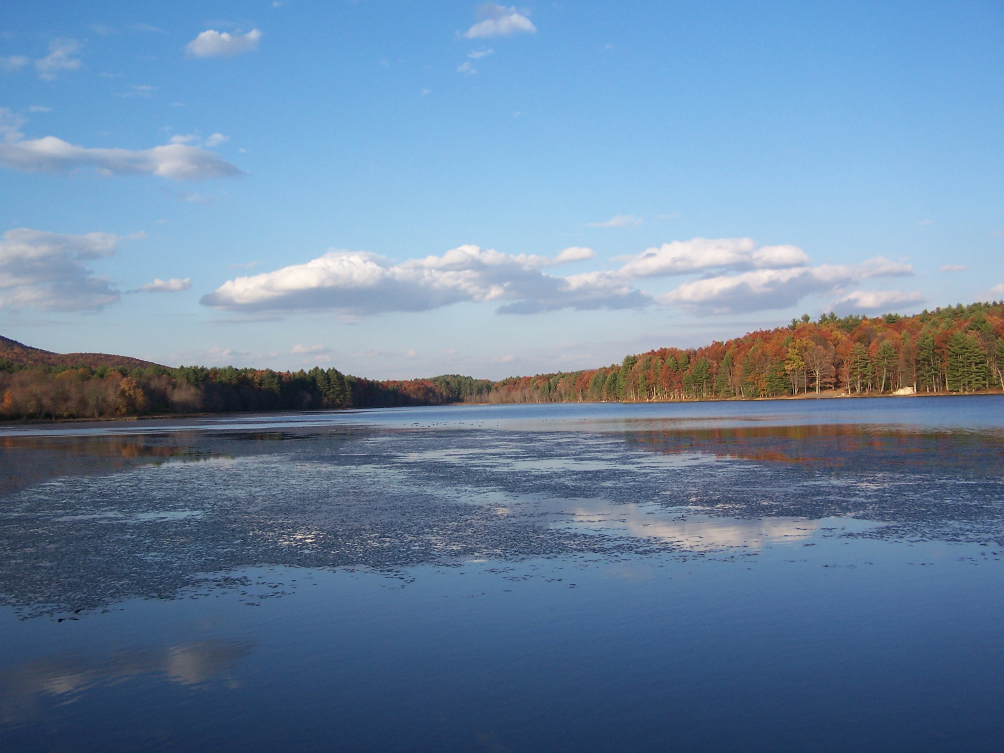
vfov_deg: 37.7
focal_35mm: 38
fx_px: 1102
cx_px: 502
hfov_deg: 49.0
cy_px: 376
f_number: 2.8
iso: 80
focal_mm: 6.3
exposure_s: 1/800
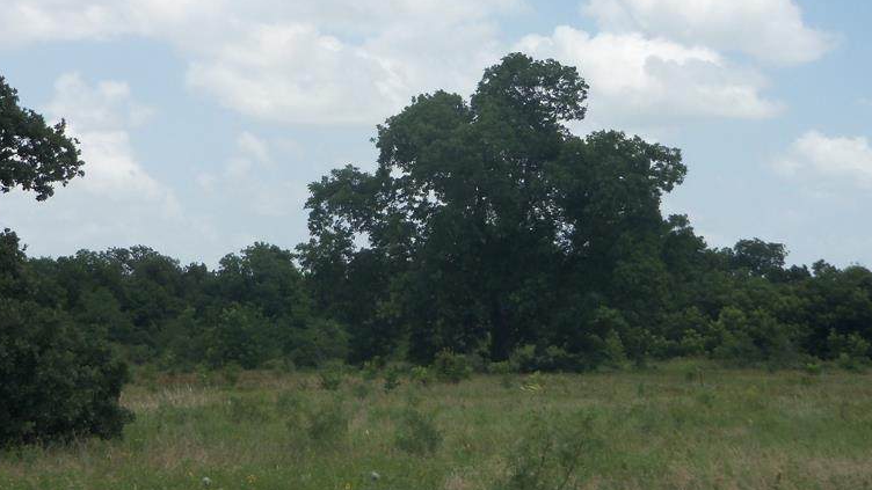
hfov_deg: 23.2
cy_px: 142
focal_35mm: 92
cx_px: 408
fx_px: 2127
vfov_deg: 13.1
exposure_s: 1/400
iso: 64
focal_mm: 10.9
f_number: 4.8
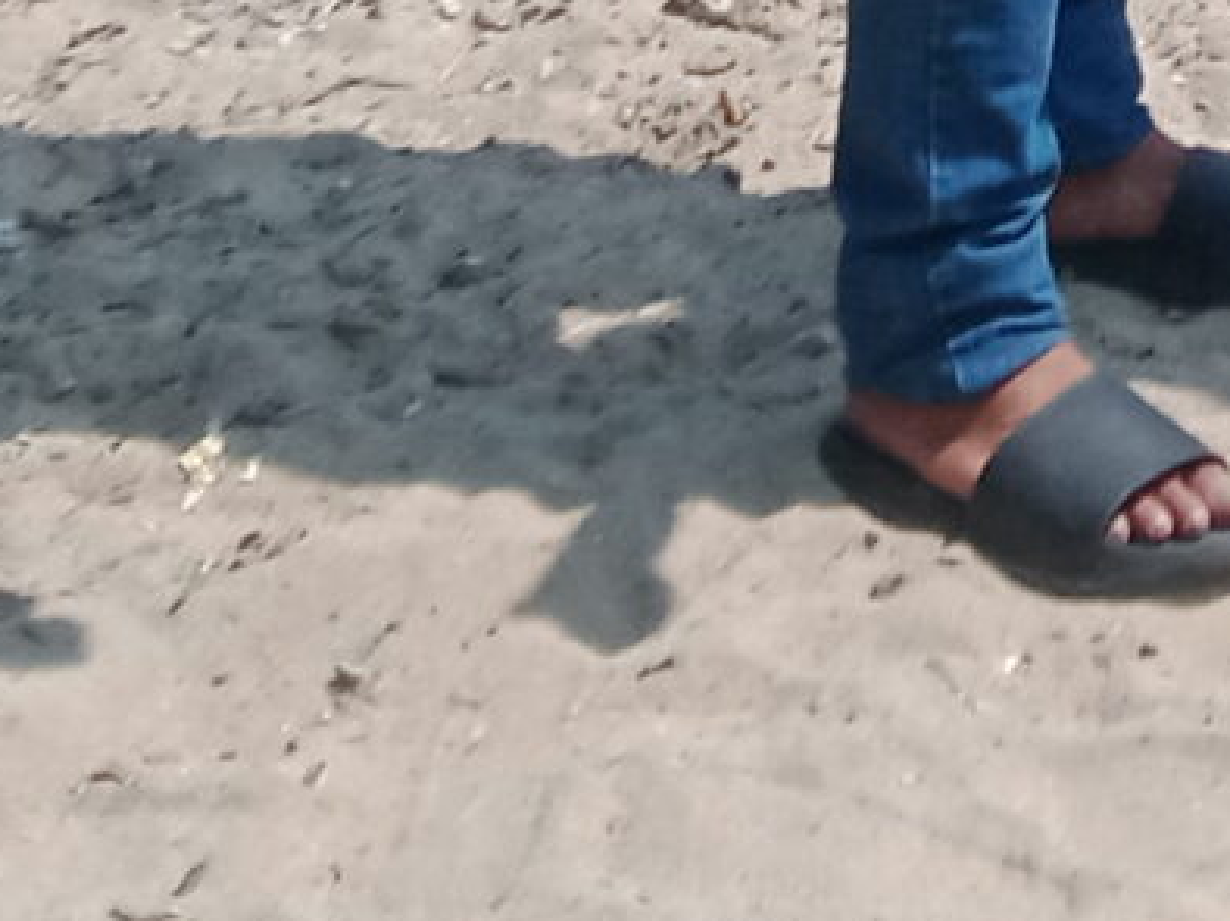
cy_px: -1580
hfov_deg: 10.4
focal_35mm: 182
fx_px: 6463
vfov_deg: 7.4
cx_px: 1976
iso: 101
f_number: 2.2
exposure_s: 1/1456
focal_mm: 3.37
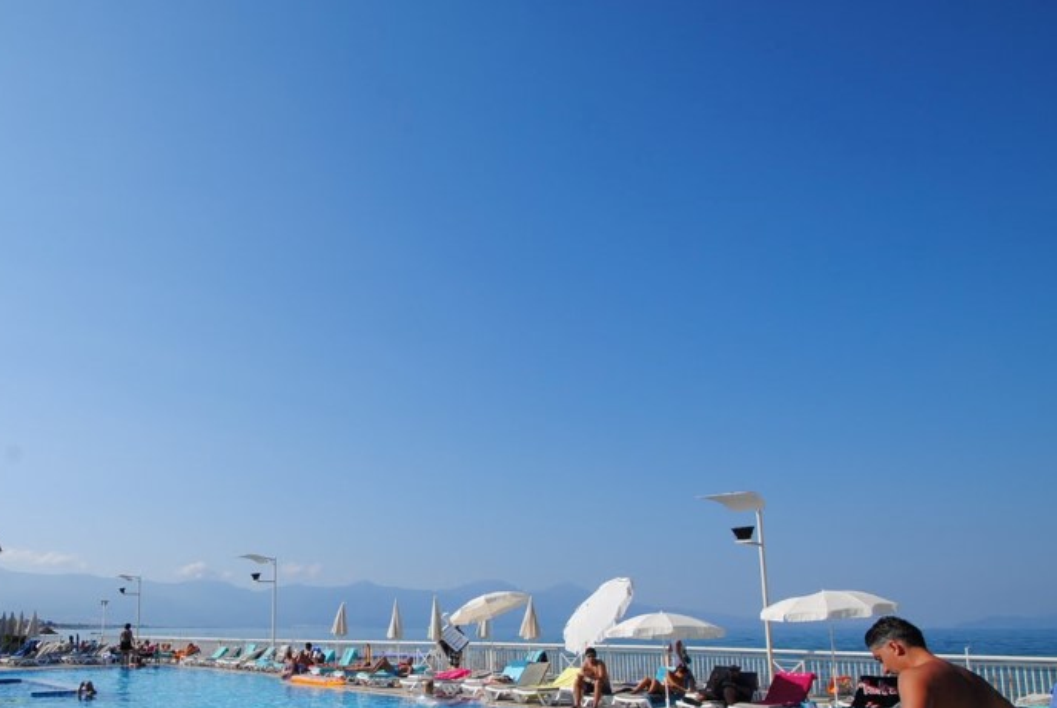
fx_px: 735
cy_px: 516
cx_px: 369
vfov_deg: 49.7
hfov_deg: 69.8
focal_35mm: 25
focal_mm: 10
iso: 100
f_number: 9
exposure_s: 1/320
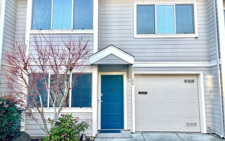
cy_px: 68
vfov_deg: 44.5
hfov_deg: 66.5
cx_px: 112
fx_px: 172
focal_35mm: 28
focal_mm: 5.1
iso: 50
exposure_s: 1/406
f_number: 1.6
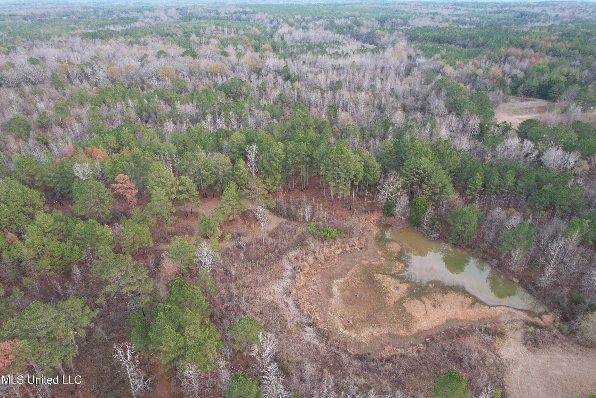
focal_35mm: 22
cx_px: 298
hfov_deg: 78.6
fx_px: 364
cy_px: 199
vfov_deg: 57.2
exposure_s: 1/50
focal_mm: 8.38
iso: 100
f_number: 2.8
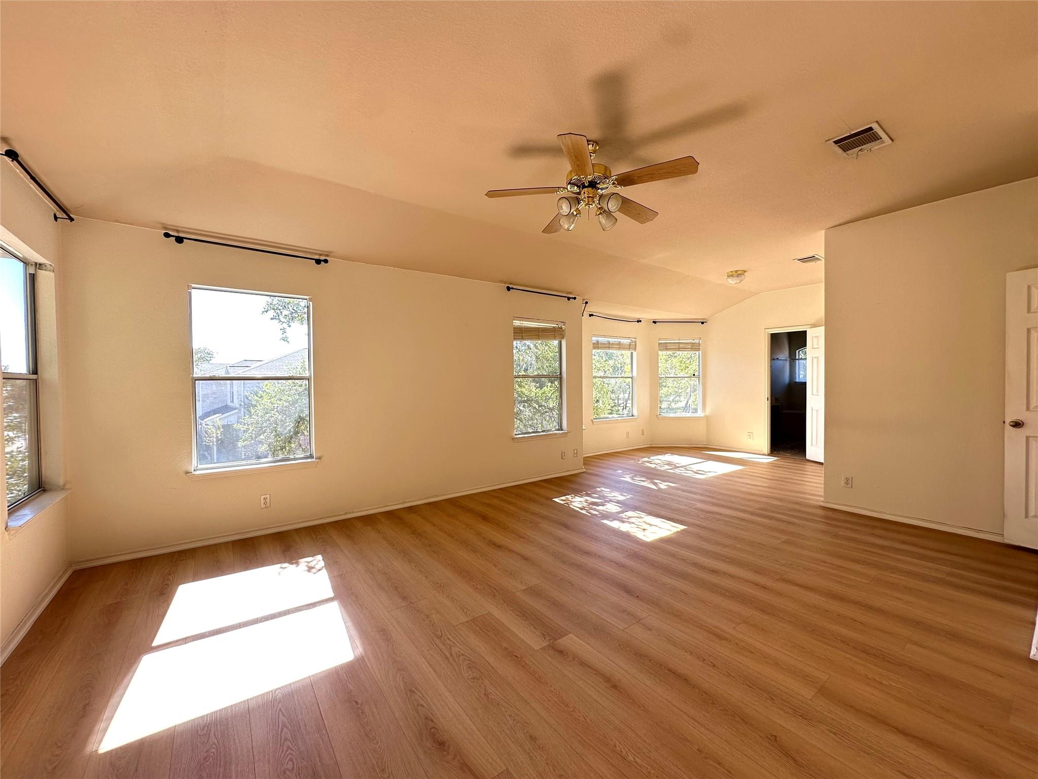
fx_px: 420
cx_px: 519
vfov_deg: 85.7
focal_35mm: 14
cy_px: 390
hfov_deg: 102.1
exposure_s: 1/99
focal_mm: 2.22
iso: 40
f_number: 2.2
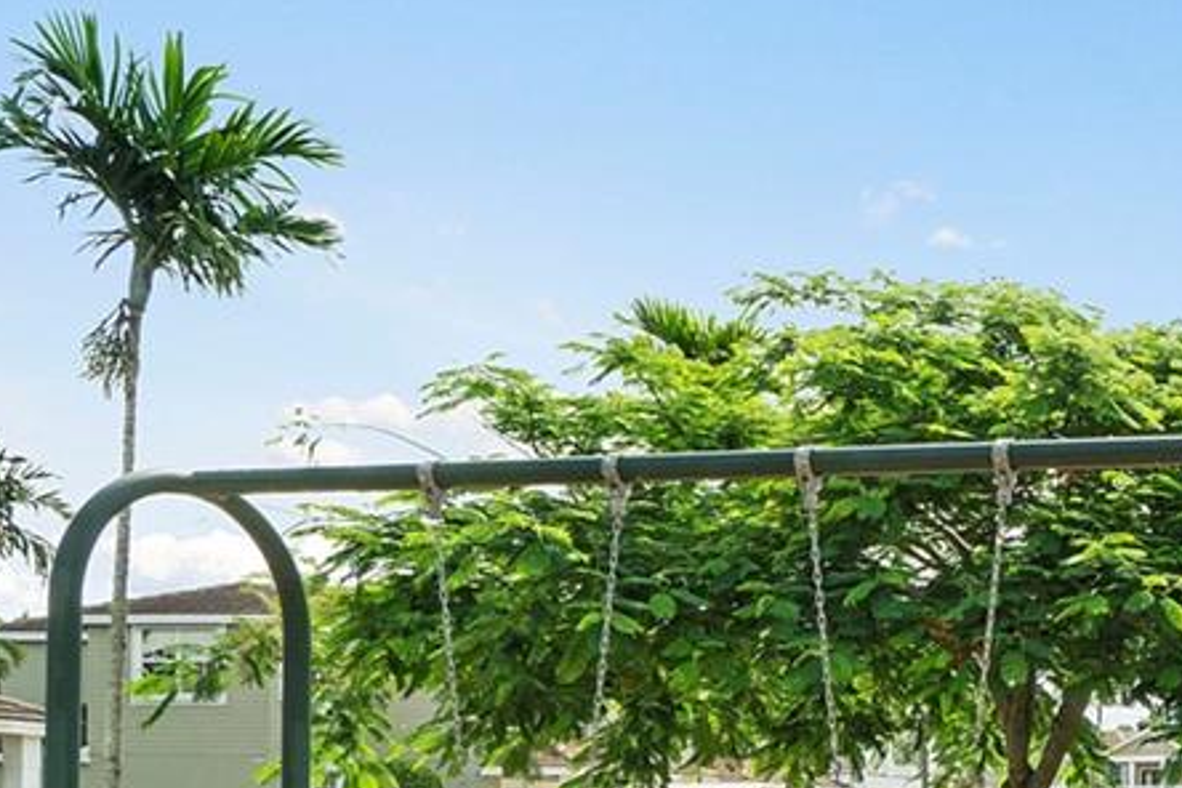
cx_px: 1517
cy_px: 844
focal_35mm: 54
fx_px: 1773
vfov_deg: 23.6
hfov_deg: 29.8
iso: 100
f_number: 11
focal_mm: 10
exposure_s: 1/320
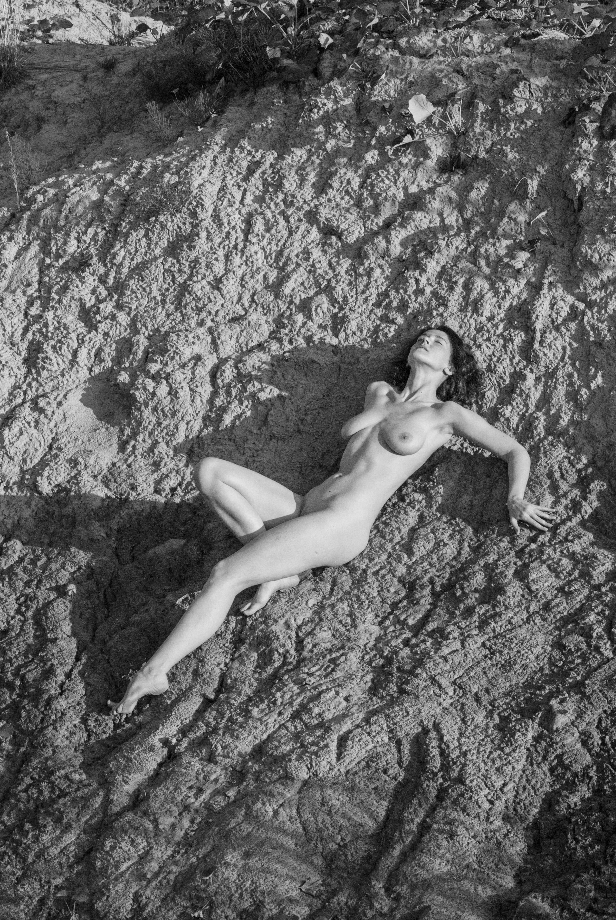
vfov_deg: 11.8
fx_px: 4453
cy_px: 460
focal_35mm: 174
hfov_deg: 7.9
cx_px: 308
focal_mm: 116
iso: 640
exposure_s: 1/100
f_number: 18
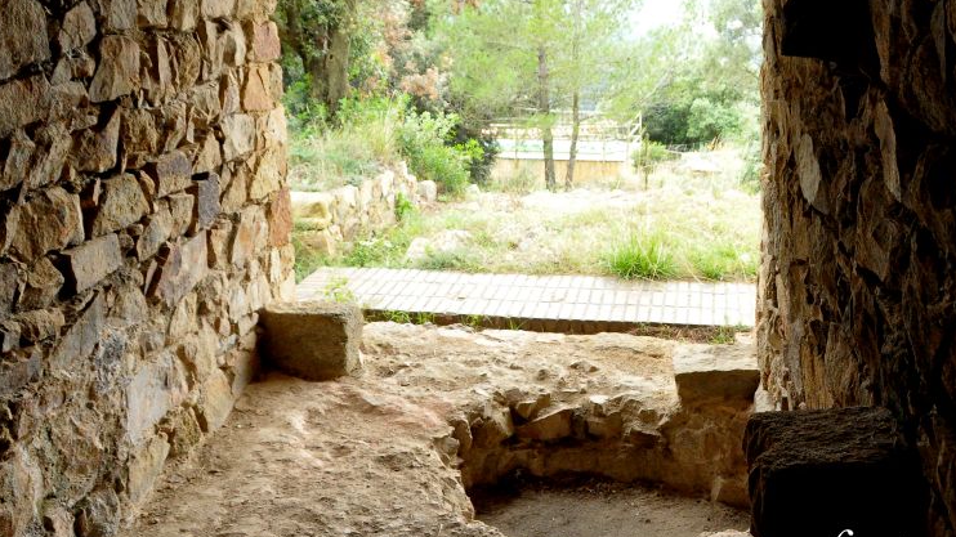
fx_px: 988
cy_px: 165
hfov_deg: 51.5
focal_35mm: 39
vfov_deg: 30.1
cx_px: 528
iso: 1600
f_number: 5
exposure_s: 1/100
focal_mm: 18
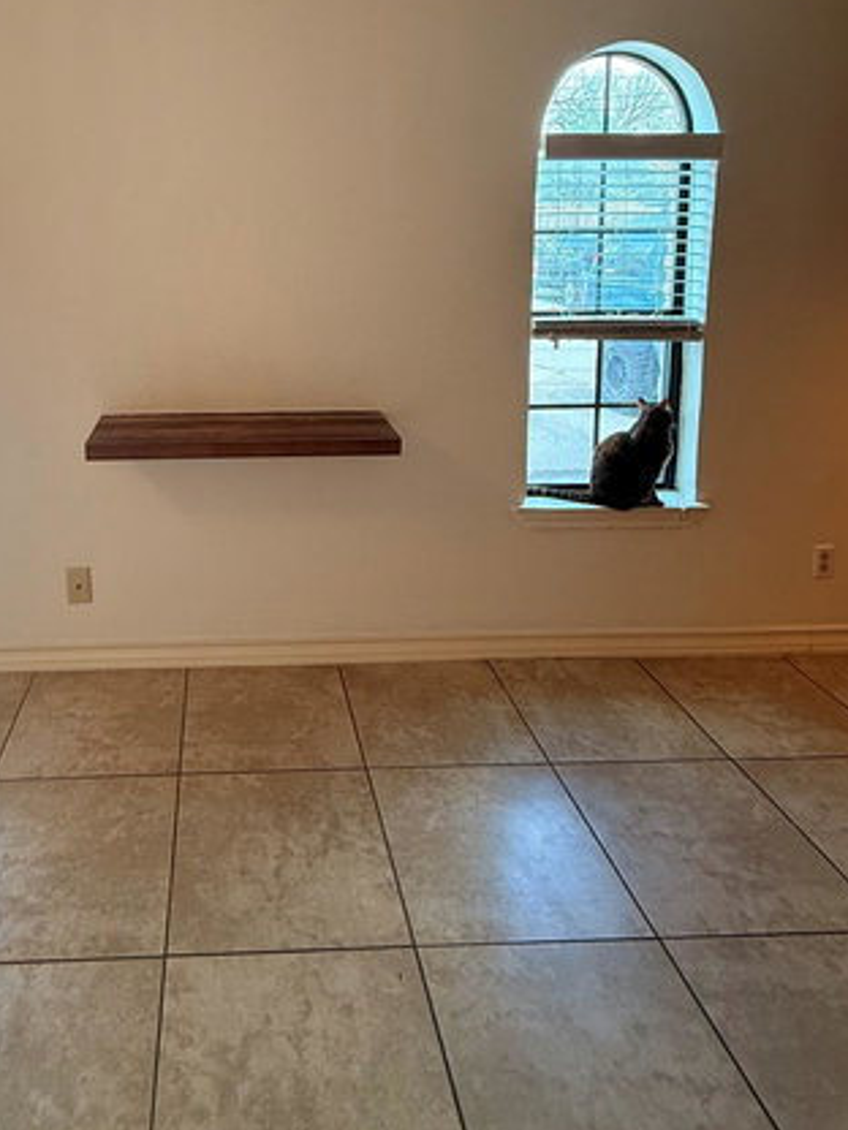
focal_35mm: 23
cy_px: 327
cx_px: 247
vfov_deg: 70.5
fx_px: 751
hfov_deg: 56.9
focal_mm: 2.22
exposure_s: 1/120
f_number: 2.2
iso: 250
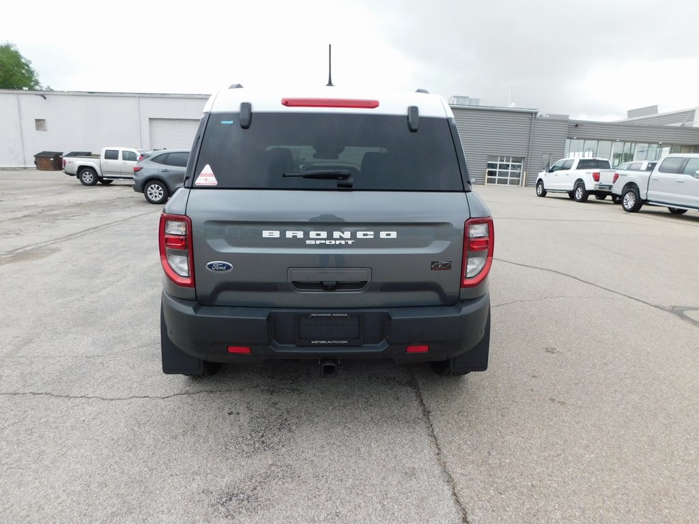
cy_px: 262
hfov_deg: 73.9
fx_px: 464
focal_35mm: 23
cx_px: 350
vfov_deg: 58.9
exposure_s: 1/320
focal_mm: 4
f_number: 3
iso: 125
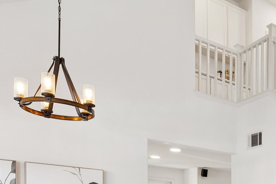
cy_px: 240
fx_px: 391
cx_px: 335
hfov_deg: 32.0
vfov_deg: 23.4
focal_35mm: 51
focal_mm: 14
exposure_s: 1/5
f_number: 9
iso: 100
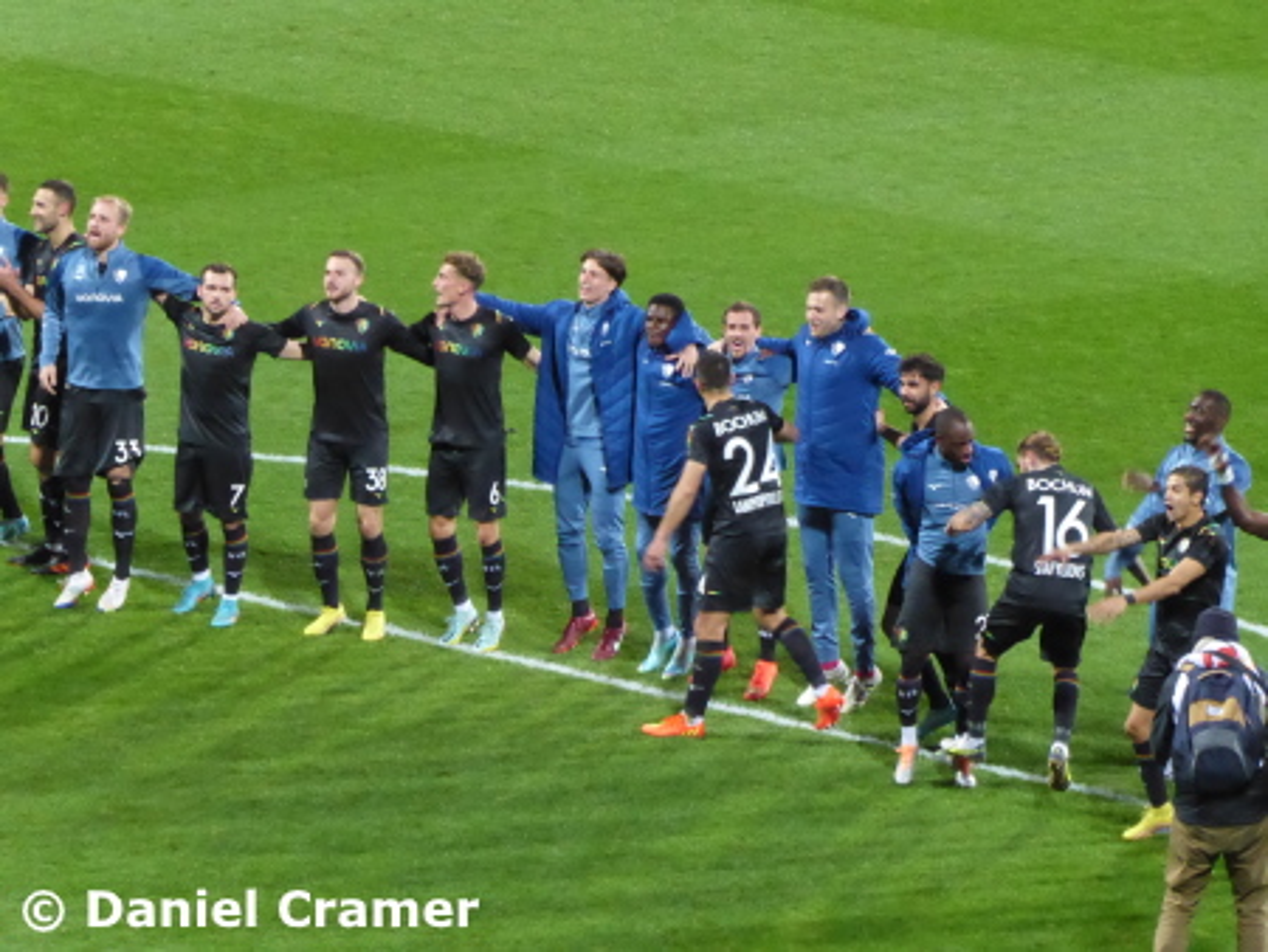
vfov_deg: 3.7
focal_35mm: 400
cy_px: 476
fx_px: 14660
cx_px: 634
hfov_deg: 5.0
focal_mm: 71.7
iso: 1600
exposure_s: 1/125
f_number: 6
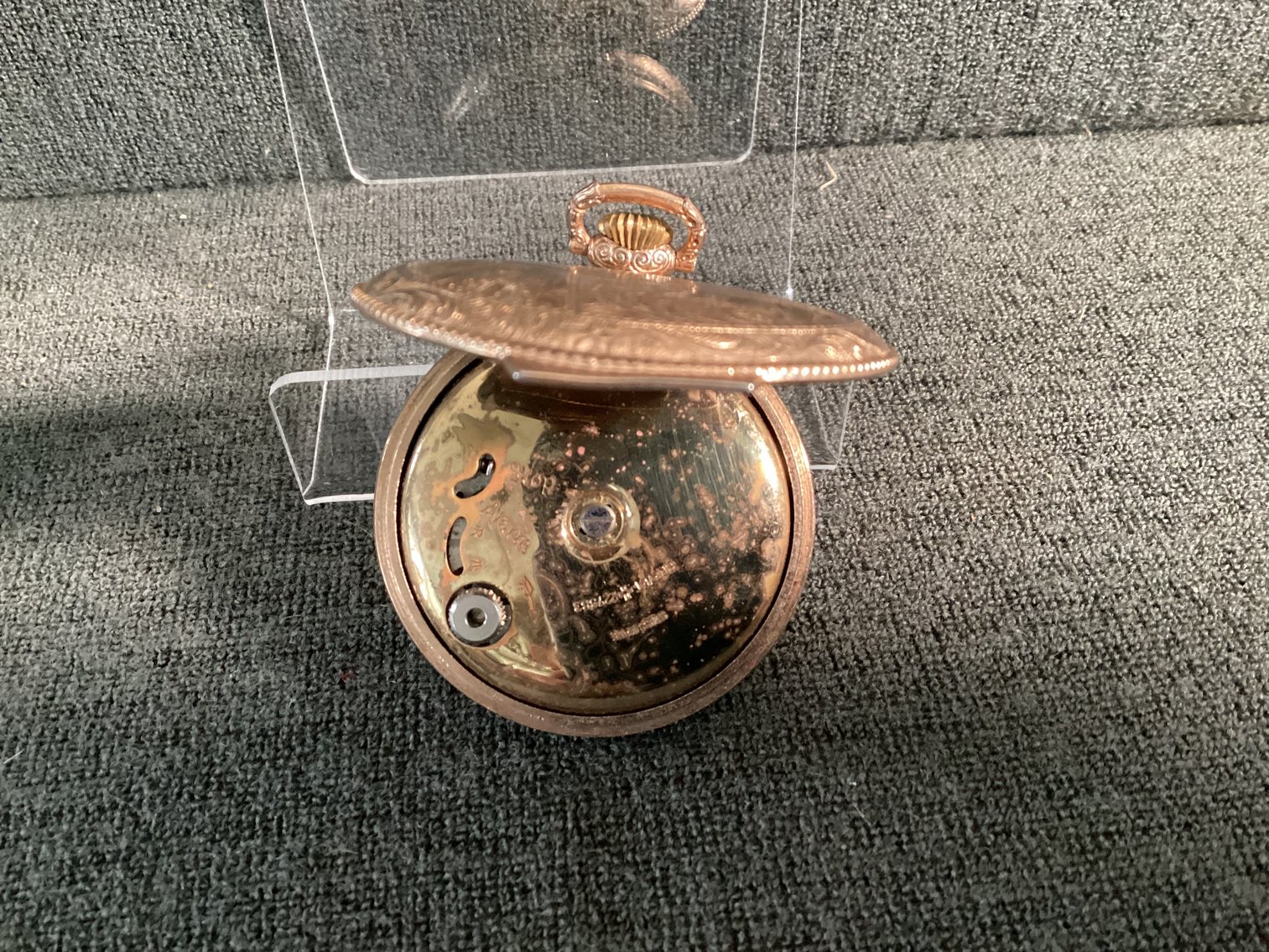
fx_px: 1137
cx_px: 634
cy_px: 476
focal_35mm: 31
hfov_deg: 58.3
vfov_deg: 45.4
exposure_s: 1/30
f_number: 2.4
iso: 640
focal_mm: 3.3
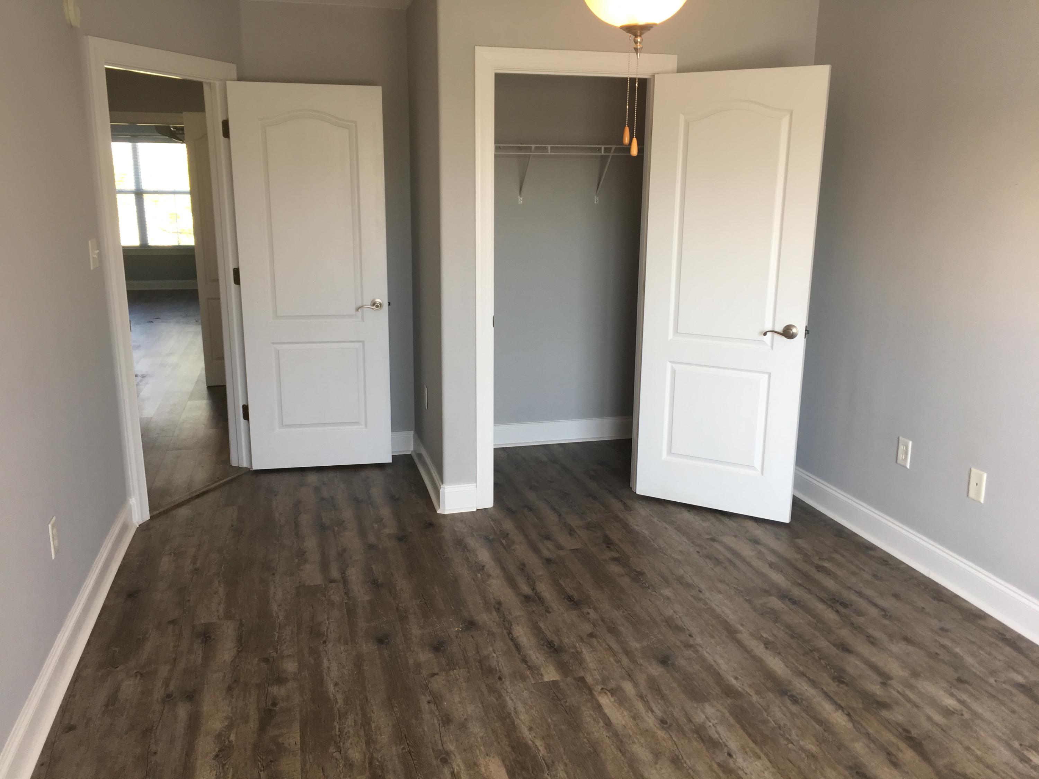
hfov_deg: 61.7
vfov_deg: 48.2
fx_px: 870
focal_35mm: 29
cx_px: 520
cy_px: 390
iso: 25
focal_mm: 4.15
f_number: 2.2
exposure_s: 1/40
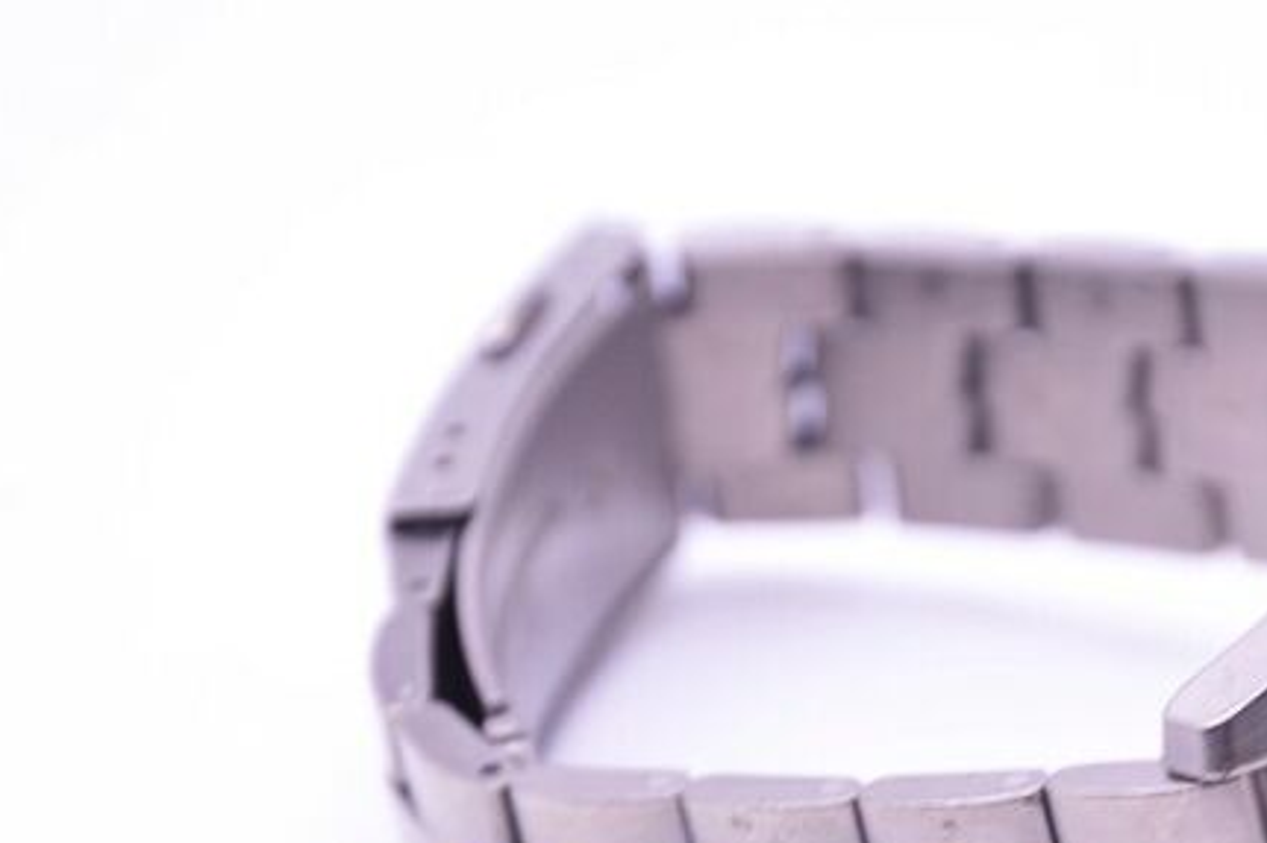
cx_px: 967
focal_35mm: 281
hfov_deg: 7.3
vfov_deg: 4.9
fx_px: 9882
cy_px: 746
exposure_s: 1/80
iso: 400
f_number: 5.6
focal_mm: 105
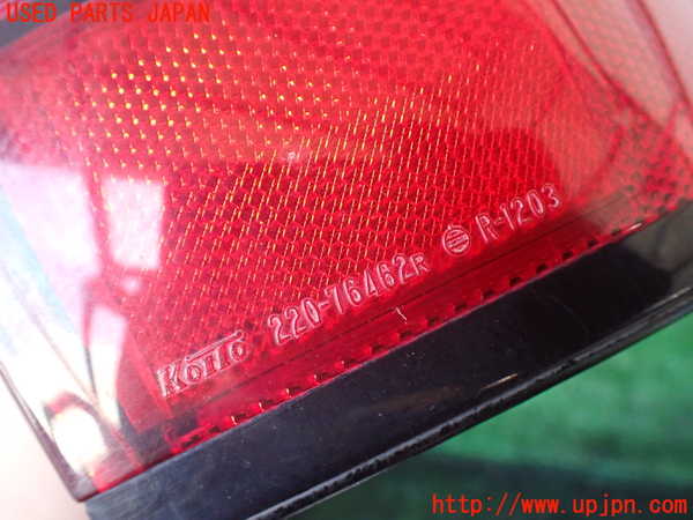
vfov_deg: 46.8
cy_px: 260
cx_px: 346
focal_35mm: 30
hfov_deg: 60.0
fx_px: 601
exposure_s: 1/125
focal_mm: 5.4
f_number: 2.3
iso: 800
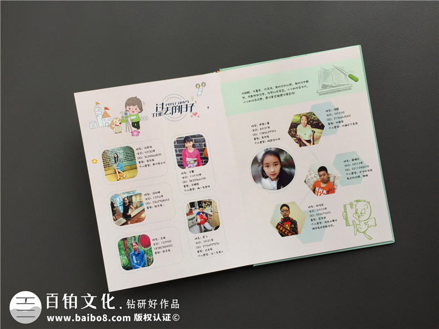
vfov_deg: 48.2
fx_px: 368
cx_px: 220
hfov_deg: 61.7
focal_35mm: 29
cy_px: 164
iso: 50
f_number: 2.2
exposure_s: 1/100
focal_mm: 4.15
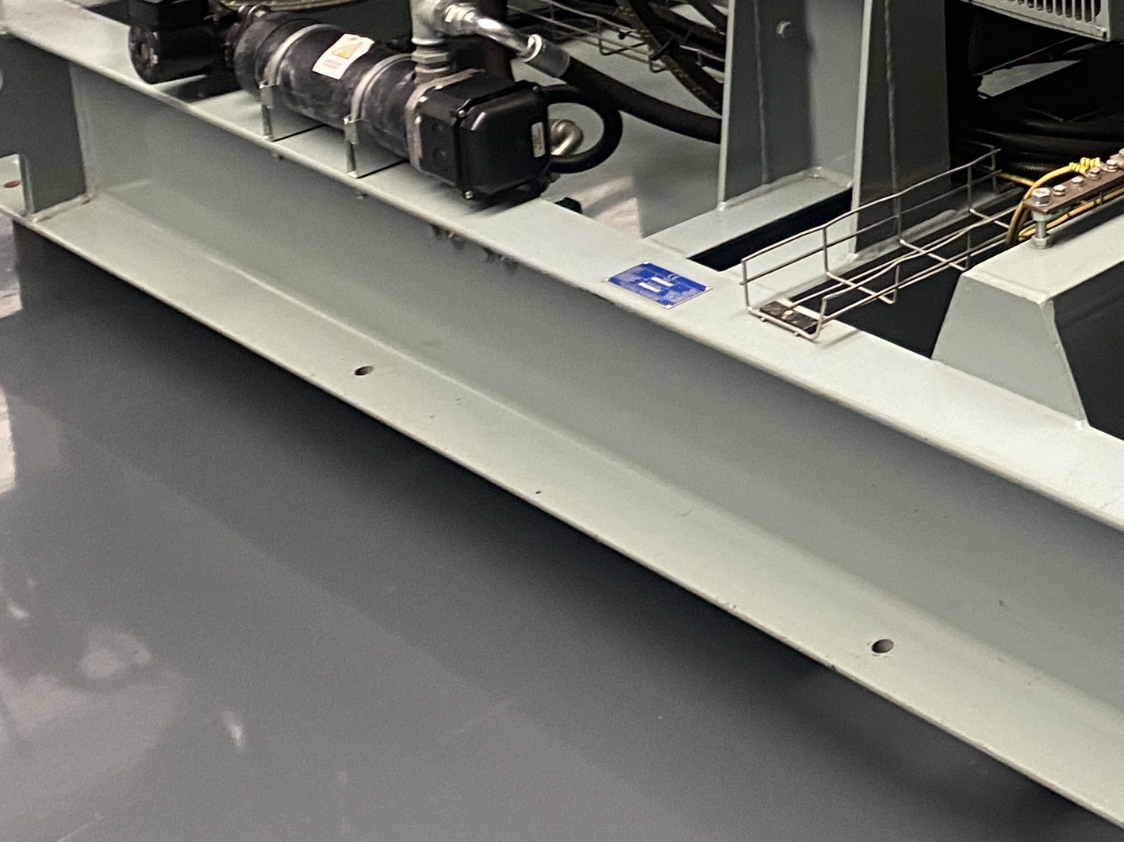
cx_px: 1199
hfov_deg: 24.7
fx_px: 2402
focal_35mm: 74
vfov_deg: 18.8
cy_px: -173
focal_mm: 4.25
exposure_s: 1/60
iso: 160
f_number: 1.8
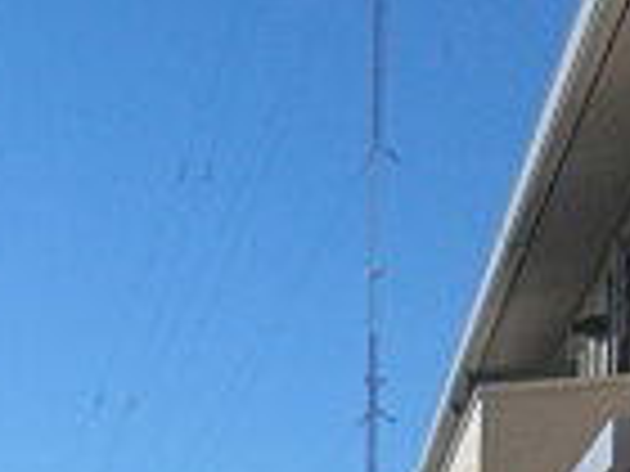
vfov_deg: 11.6
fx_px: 2002
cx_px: -572
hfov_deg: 15.0
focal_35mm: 110
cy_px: 1038
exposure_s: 1/320
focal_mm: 4.3
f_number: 7.5
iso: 80
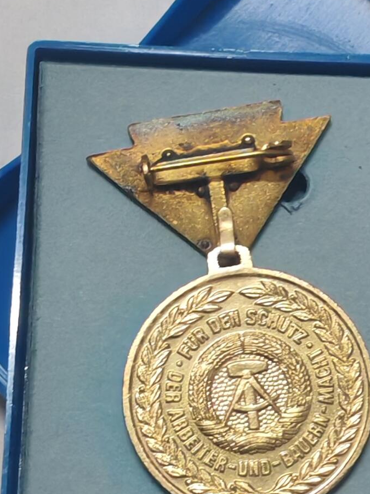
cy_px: 355
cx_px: 254
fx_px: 1938
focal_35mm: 136
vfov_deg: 14.5
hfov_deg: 10.9
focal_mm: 5.52
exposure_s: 1/50
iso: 800
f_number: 1.95
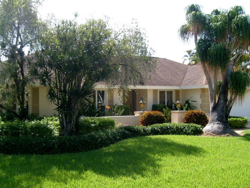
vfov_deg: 36.8
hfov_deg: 47.9
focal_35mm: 39
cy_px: 98
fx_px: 282
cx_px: 131
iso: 80
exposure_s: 1/125
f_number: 7.1
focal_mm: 5.8
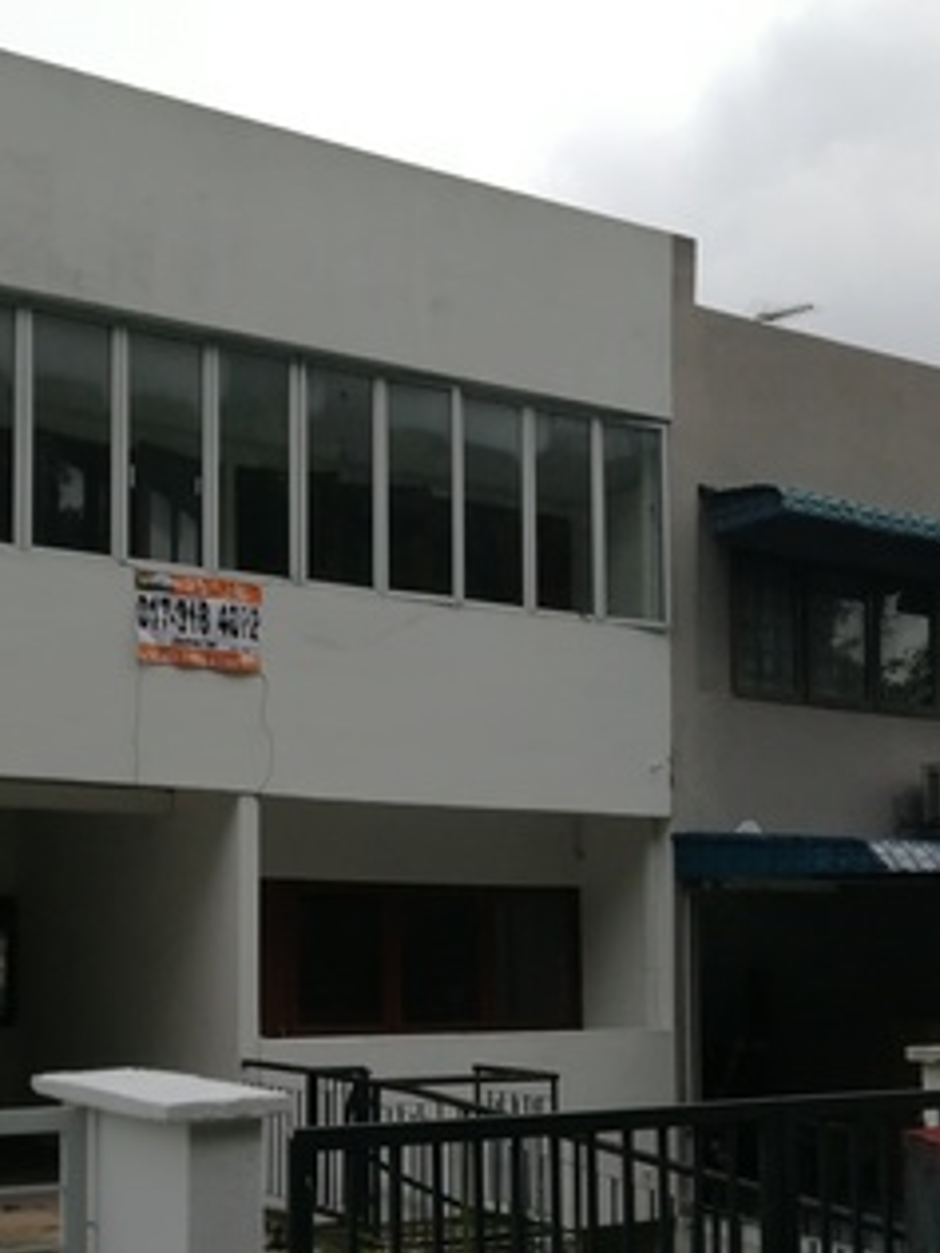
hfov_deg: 34.8
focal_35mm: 41
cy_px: 872
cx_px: 321
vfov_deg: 44.8
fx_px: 1484
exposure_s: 1/430
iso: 160
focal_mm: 3.95
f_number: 4
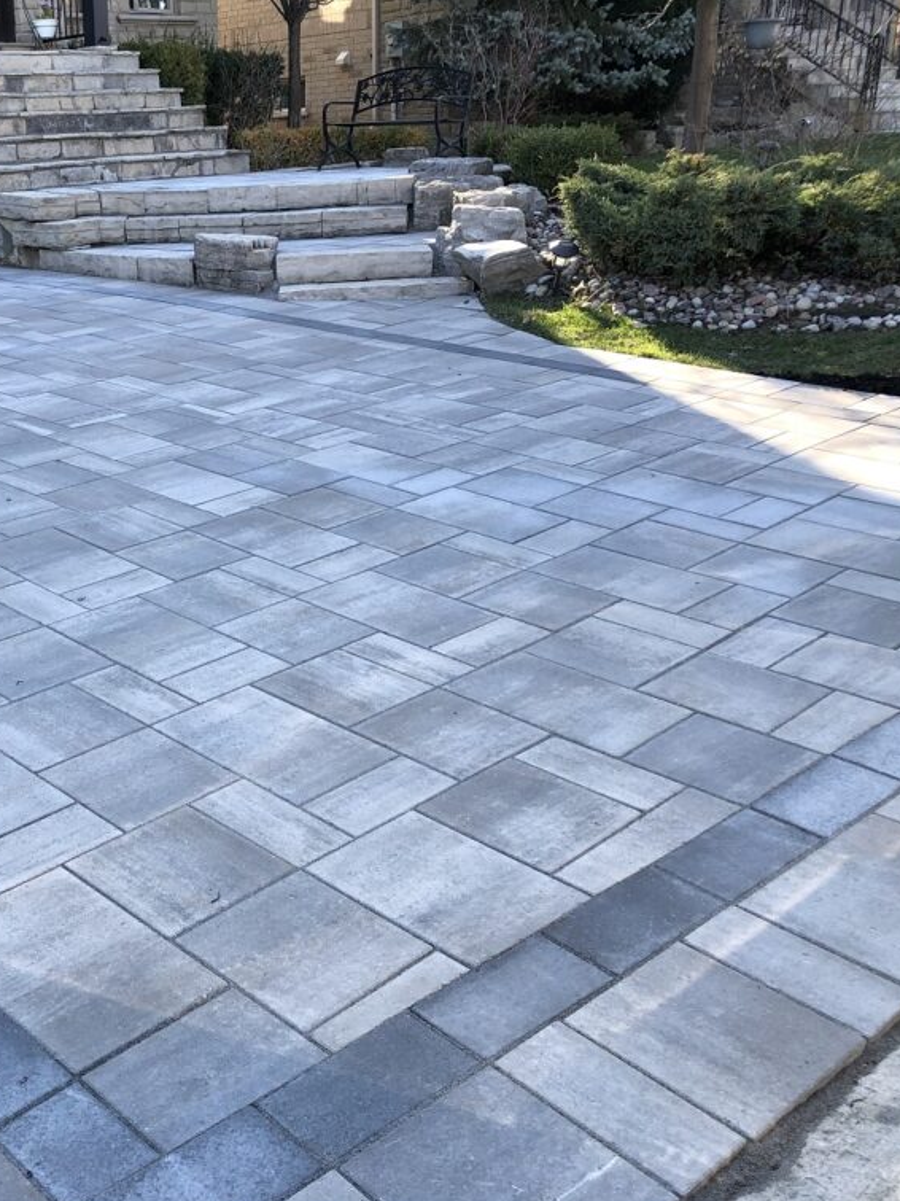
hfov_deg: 36.2
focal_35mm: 38
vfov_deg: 49.0
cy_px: 608
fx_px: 1318
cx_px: 156
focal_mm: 3.99
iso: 20
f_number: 1.8
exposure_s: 1/235
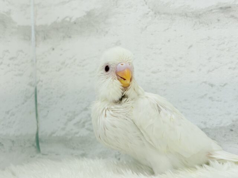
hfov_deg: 36.8
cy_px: 89
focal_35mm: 52
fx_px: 358
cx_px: 119
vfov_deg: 28.0
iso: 80
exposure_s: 1/100
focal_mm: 5.96
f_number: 1.6
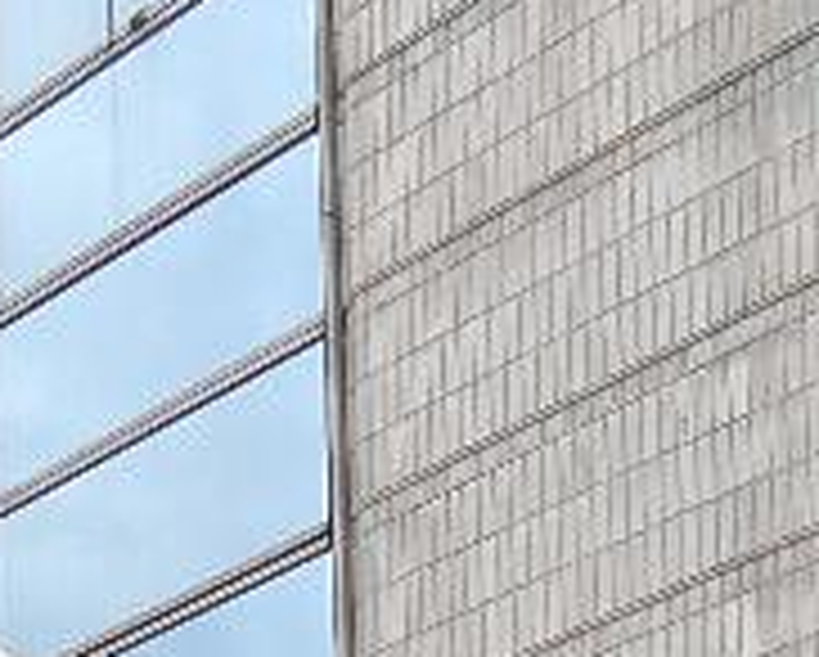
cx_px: 644
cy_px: 1791
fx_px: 2499
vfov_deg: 11.2
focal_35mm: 103
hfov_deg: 18.5
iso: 42
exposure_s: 1/359
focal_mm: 2.35
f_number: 2.2
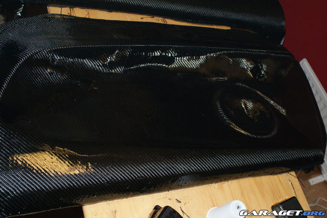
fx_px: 382
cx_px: 164
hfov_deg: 46.4
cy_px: 109
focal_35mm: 42
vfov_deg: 32.0
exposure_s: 1/60
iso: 400
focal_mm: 28
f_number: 5.6
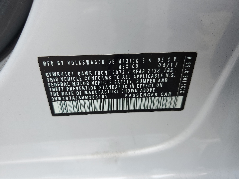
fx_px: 180
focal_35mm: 26
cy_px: 90
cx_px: 120
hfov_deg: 67.3
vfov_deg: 53.1
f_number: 1.5
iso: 50
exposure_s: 1/357
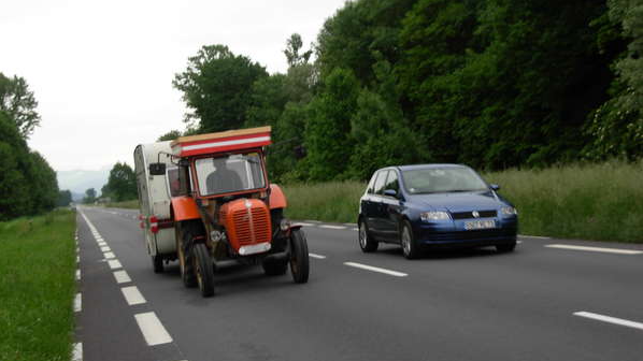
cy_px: 138
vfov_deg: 17.2
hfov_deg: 30.2
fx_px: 1193
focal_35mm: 70
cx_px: 322
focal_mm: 10.5
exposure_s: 1/166
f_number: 3.4
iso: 79
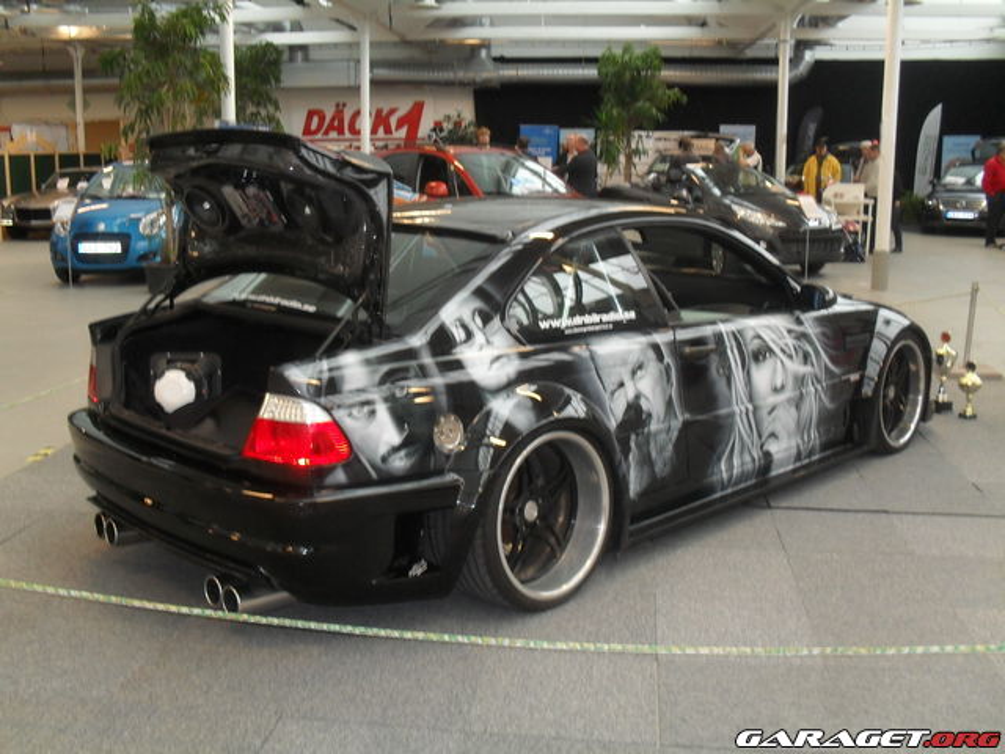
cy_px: 377
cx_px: 502
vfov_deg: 40.7
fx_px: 1016
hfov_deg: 52.6
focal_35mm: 35
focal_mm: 6.3
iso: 160
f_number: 3.2
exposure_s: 1/45
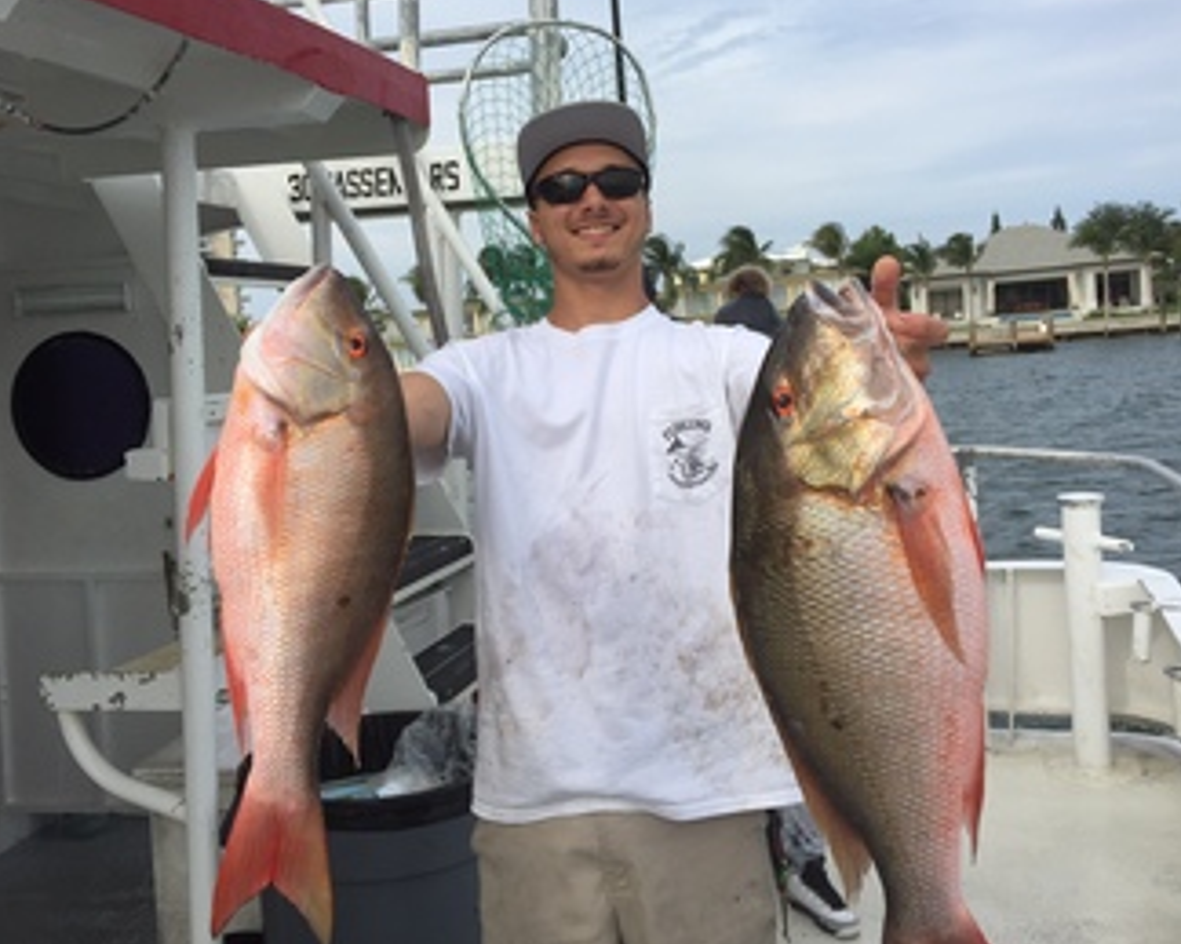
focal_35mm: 35
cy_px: 408
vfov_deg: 42.1
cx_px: 590
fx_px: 1223
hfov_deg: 51.5
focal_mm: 4.15
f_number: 2.2
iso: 32
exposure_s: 1/1647
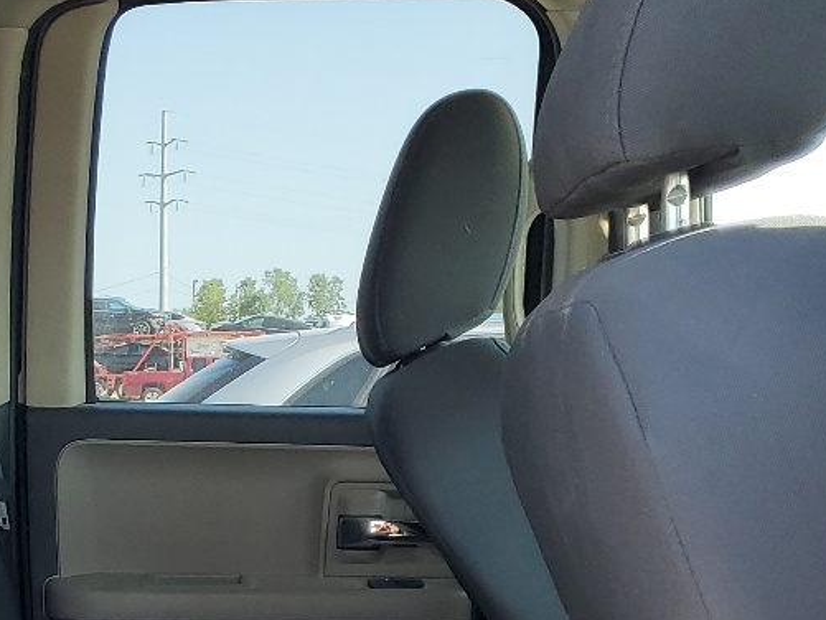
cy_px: 717
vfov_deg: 17.1
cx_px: 84
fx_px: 1981
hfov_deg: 23.0
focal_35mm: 83
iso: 50
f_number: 1.5
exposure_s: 1/323
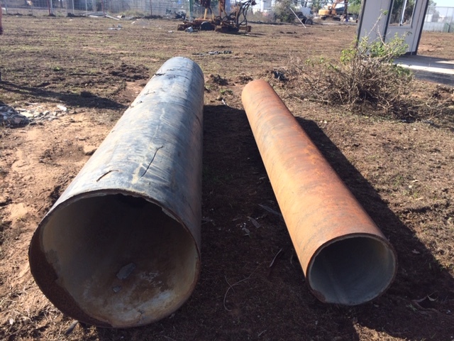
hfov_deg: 61.7
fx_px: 380
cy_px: 170
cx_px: 227
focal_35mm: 29
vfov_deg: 48.2
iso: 32
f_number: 2.2
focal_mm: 4.15
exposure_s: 1/873
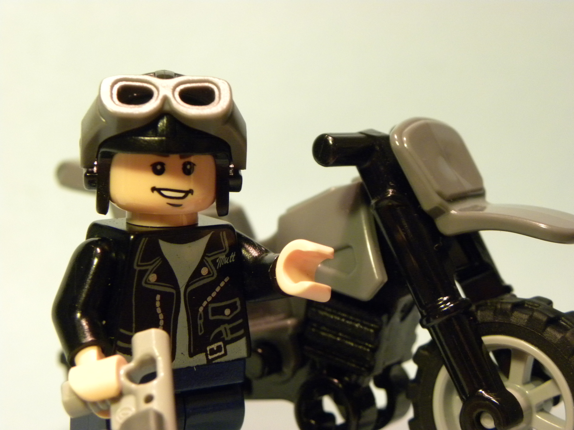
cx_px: 287
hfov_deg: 18.7
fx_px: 1741
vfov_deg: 14.1
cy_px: 215
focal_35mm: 105
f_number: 4
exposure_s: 1/56.4
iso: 400
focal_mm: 18.8
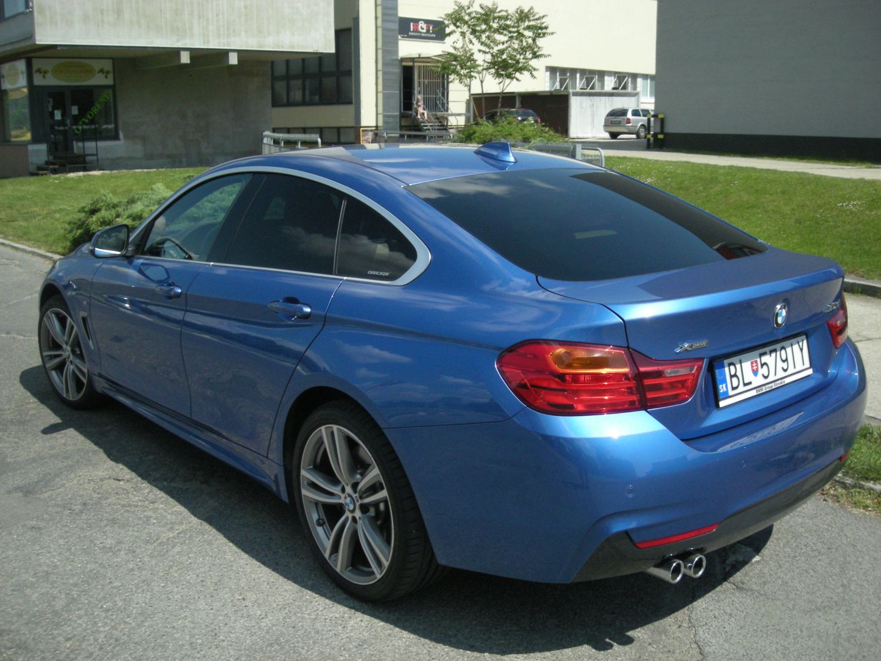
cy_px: 334
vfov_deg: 39.6
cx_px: 441
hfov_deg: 51.4
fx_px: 916
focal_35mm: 36
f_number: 5.7
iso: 200
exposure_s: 1/725
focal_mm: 5.7
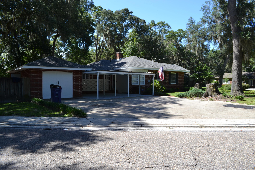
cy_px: 85
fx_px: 191
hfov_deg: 67.4
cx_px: 128
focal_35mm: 27
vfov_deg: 47.9
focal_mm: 18
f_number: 6.3
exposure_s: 1/160
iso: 100
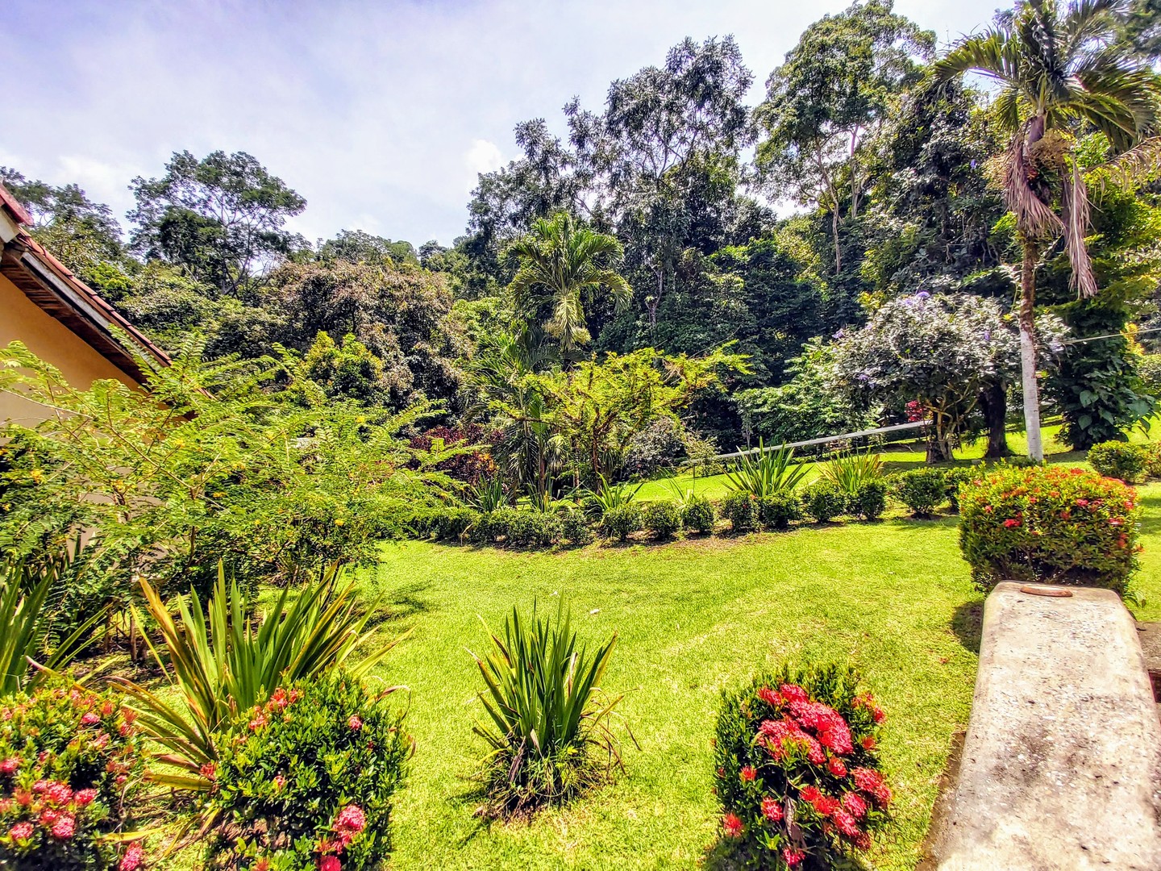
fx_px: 402
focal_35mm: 12
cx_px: 580
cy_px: 436
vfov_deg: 94.5
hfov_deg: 110.5
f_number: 2.2
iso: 40
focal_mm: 1.42
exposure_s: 1/801
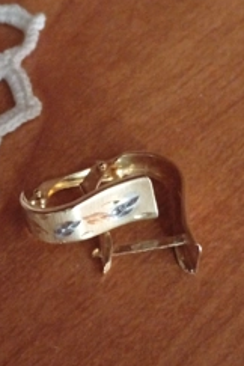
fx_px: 935
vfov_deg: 22.1
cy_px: 130
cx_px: 60
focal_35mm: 92
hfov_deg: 14.8
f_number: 1.8
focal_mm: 3.84
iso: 2196
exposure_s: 1/16.7
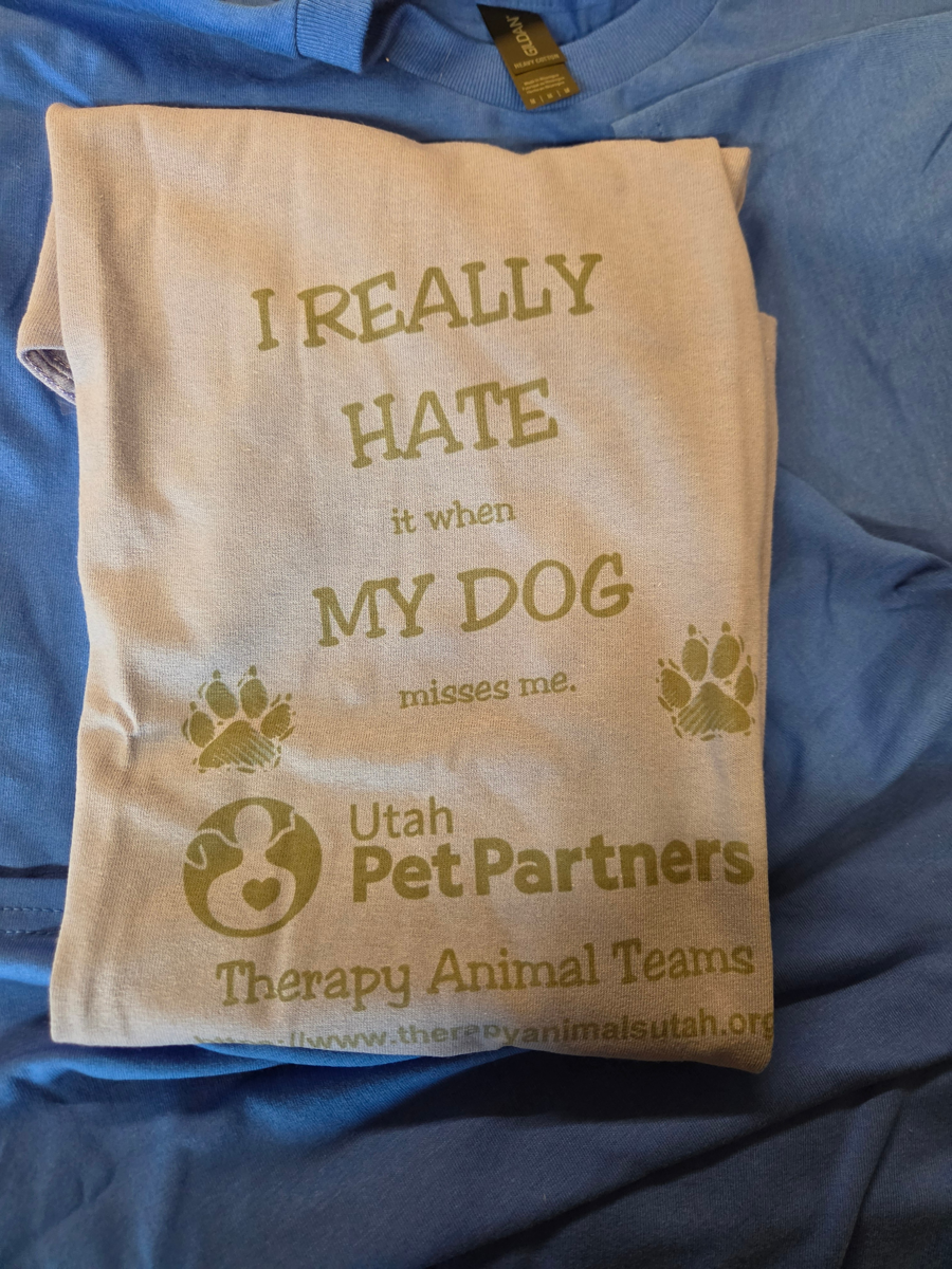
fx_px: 843
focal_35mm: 23
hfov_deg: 58.9
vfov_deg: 73.9
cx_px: 476
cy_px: 634
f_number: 1.8
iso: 640
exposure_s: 1/120
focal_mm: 5.4
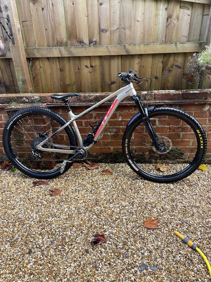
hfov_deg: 53.1
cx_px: 106
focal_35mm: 26
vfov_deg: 67.3
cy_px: 141
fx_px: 211
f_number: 1.6
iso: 50
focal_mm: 4.2
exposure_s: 1/121
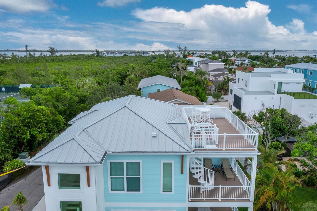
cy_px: 106
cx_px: 158
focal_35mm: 28
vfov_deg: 46.4
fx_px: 246
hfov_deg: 65.5
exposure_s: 1/800
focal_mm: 10.26
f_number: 6.3
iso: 100
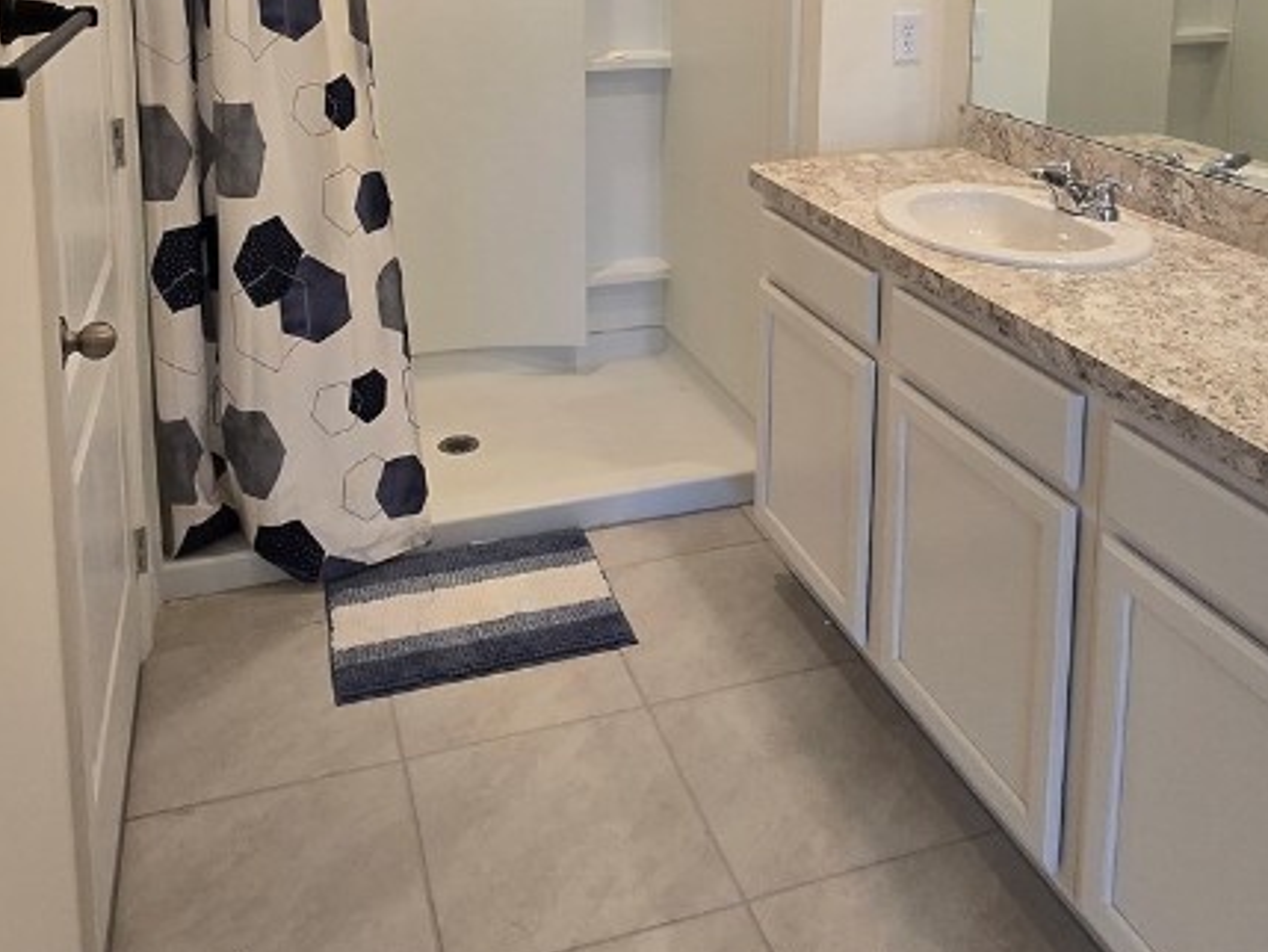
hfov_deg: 58.3
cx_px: 633
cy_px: 44
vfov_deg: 40.9
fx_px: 1136
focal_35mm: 31
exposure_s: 1/60
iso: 80
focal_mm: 1.7
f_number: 2.2
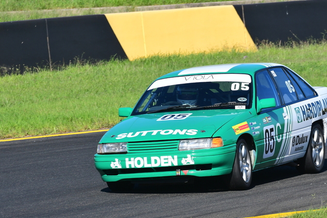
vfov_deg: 2.1
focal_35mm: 641
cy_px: 110
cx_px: 184
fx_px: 5821
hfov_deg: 3.2
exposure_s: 1/640
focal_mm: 360
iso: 500
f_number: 11
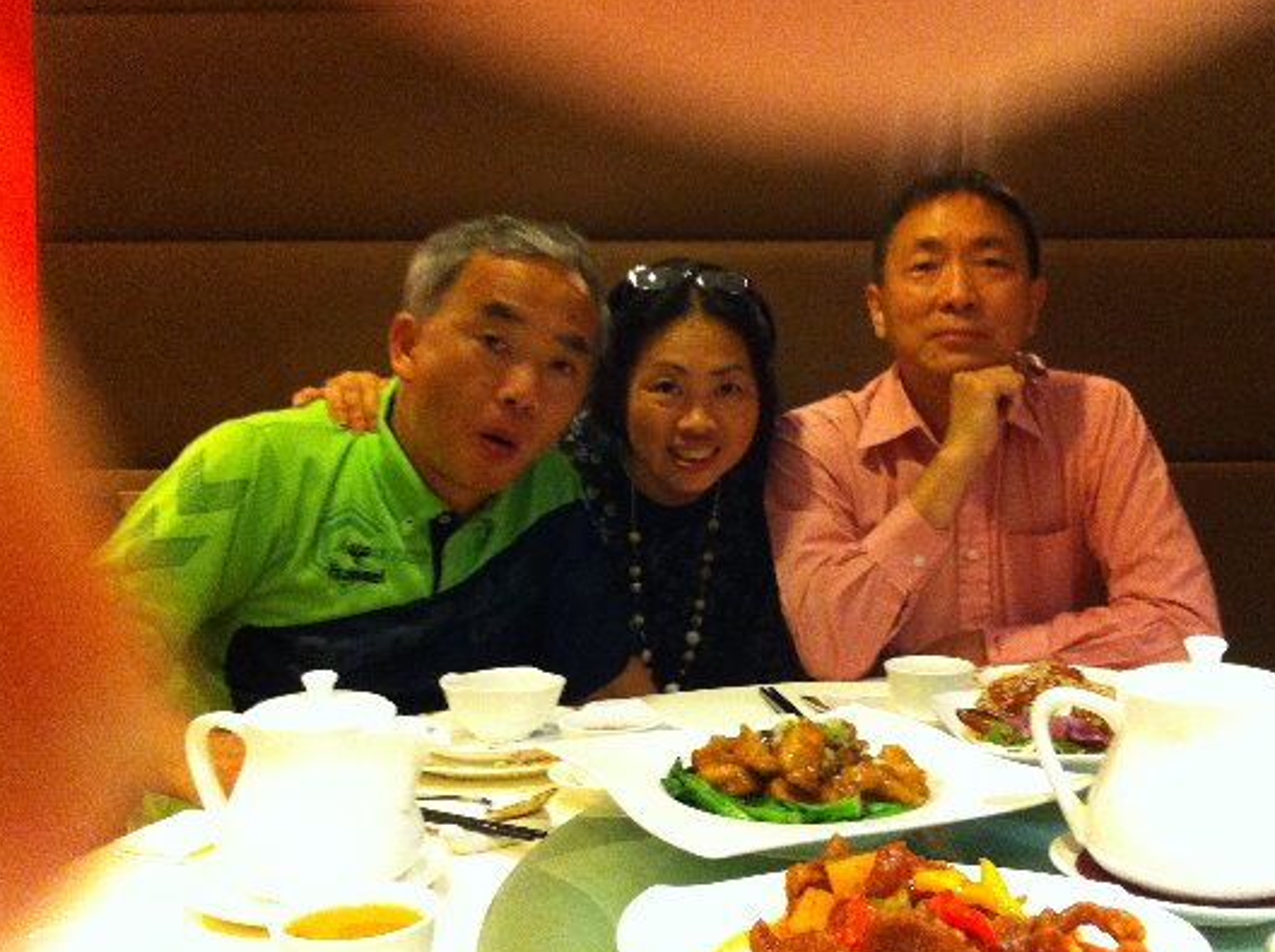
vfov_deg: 36.7
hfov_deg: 47.9
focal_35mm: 39
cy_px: 470
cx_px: 700
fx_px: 1434
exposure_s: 1/15
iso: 500
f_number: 2.8
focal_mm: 3.85
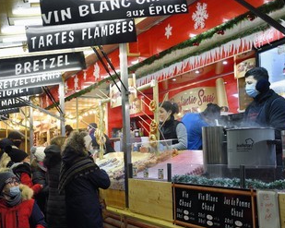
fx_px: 430
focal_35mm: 51
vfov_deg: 29.7
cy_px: 112
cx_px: 121
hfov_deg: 36.6
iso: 1600
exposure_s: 1/100
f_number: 7.1
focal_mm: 40
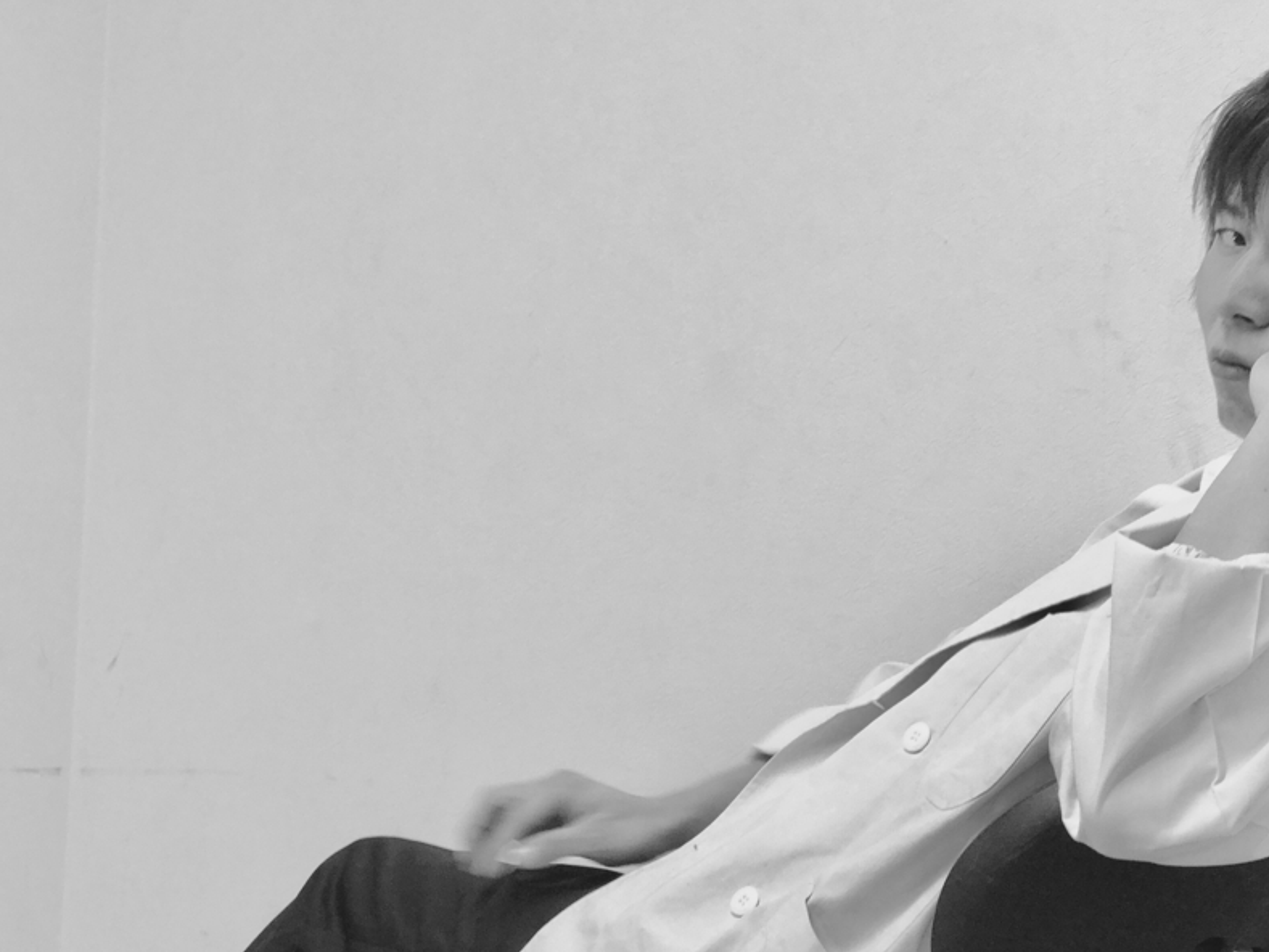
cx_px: 766
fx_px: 2713
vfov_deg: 19.9
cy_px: 484
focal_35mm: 74
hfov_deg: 26.3
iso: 80
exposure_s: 1/50
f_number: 2.8
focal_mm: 6.6
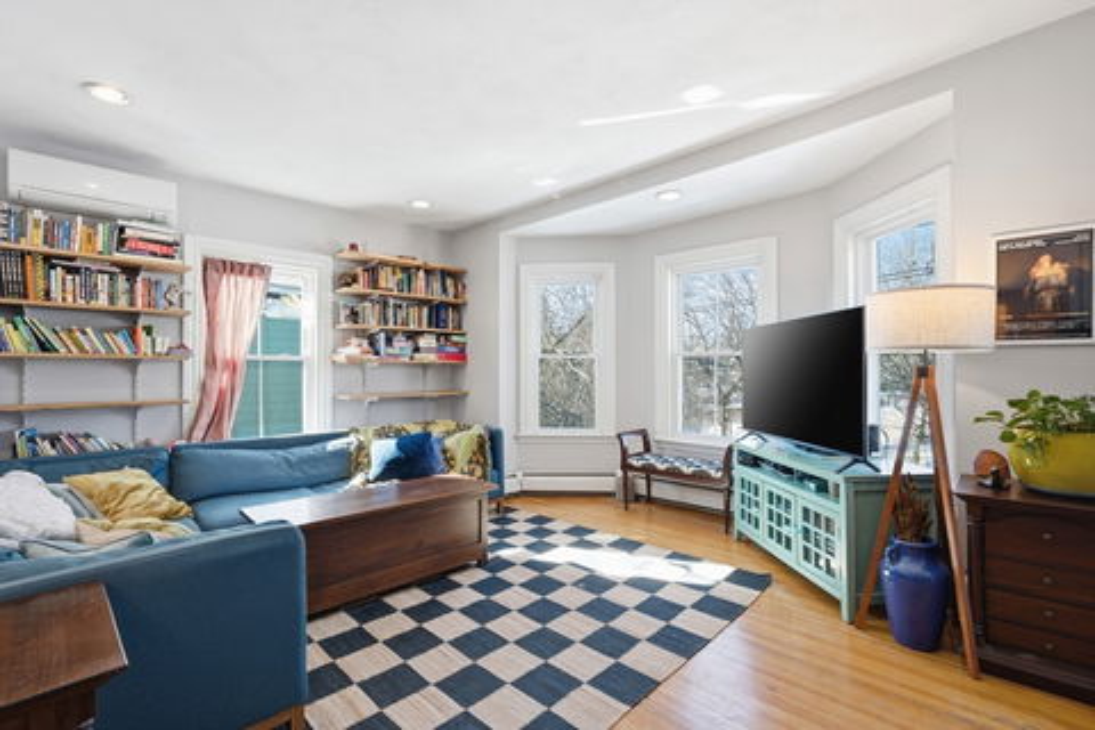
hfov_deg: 96.7
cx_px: 548
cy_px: 365
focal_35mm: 16
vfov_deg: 73.7
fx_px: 487
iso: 800
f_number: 8
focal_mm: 16
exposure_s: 1/200
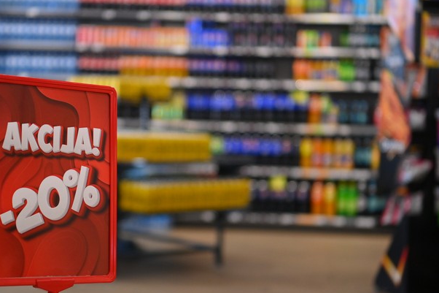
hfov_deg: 21.9
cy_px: 157
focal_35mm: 93
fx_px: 1134
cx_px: 196
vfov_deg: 14.7
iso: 1600
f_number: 2.8
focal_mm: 70
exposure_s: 1/320
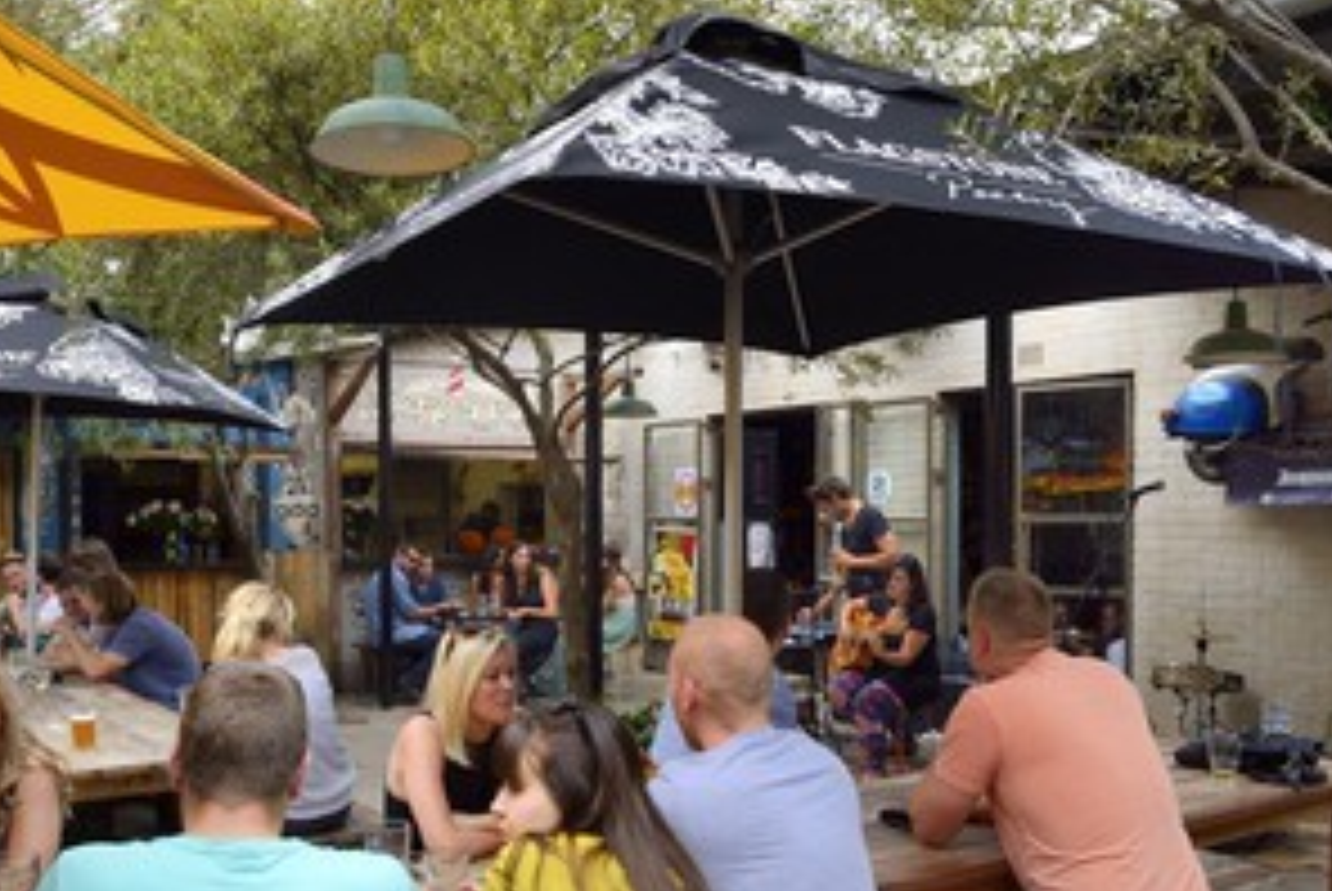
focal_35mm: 34
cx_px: 576
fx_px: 1259
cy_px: 562
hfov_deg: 55.6
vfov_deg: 38.7
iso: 1250
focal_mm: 24
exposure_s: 1/100
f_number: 13
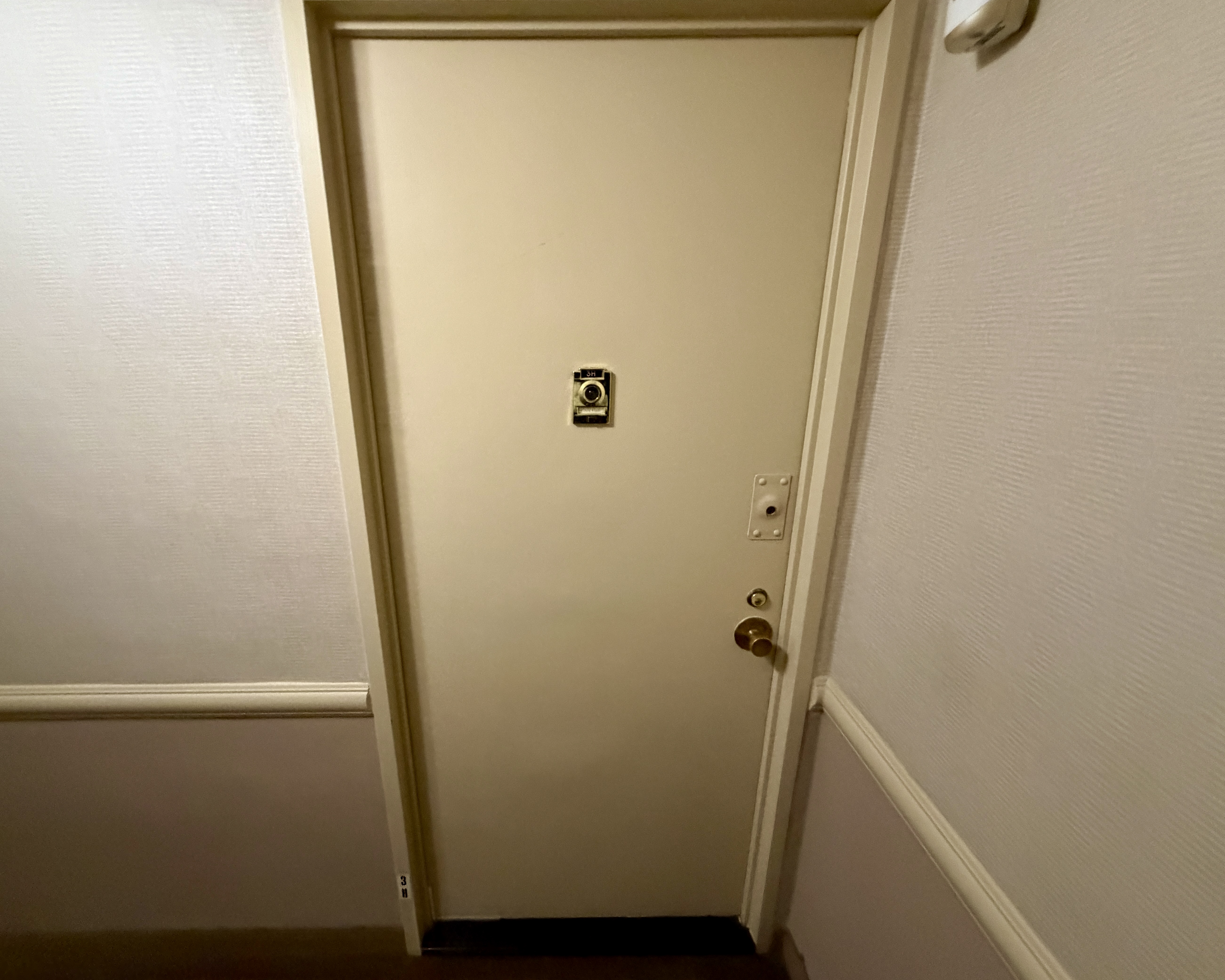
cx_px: 556
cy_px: 498
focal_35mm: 15
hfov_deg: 96.5
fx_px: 544
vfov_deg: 84.0
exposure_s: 1/60
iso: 1000
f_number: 2.2
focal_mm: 2.22
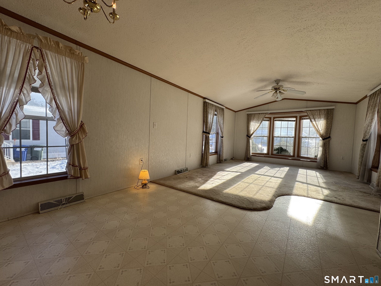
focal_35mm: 14
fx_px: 154
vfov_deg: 85.7
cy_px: 143
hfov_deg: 102.1
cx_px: 190
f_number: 2.2
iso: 40
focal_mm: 2.22
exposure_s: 1/233
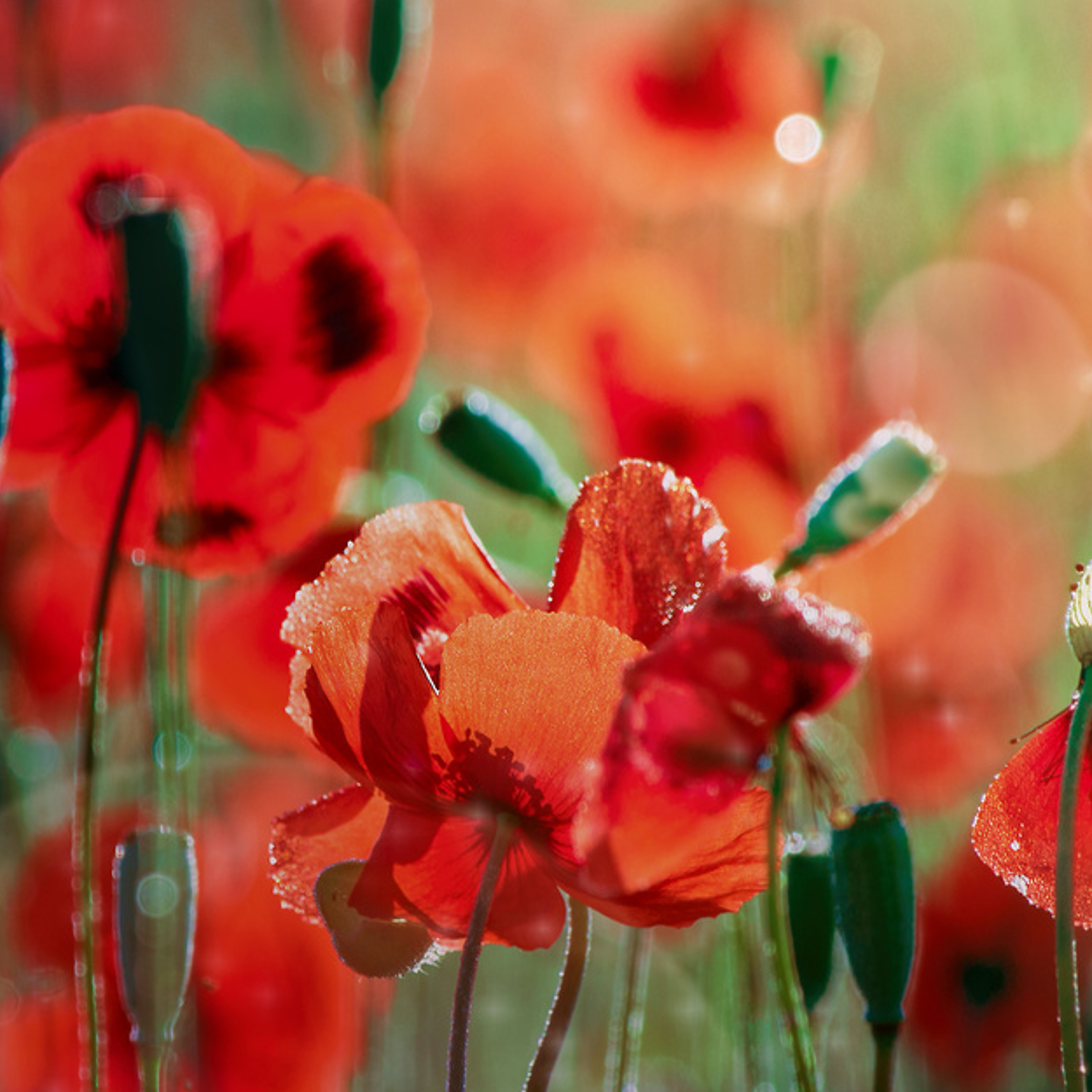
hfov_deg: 2.9
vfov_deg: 2.9
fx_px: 21414
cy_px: 682
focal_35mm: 600
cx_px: 377
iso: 100
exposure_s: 1/125
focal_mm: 210
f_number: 13
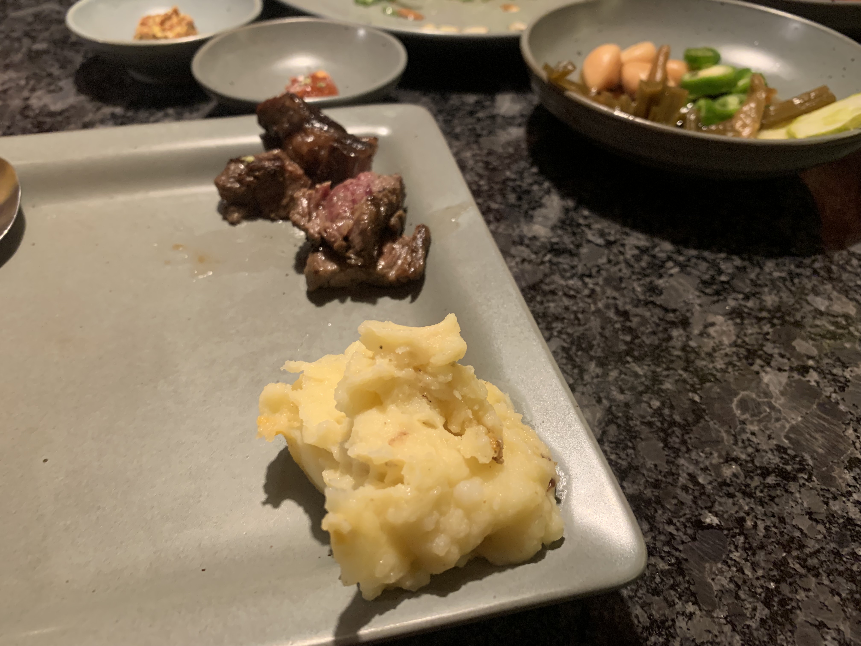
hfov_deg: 67.3
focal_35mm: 26
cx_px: 430
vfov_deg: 53.1
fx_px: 647
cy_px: 323
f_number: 1.8
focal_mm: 4.25
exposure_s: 1/30
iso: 320
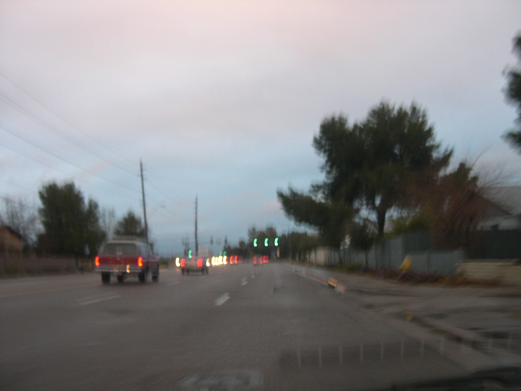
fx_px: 572
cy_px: 196
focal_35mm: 38
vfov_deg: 37.7
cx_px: 260
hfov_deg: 49.0
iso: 100
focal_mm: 8
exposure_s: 1/27.9
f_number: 2.8
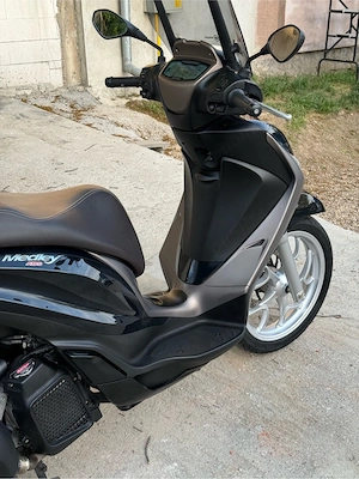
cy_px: 240
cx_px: 180
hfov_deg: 30.3
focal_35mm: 48
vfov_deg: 39.7
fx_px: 664
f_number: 1.78
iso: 100
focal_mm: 6.76
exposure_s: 1/357
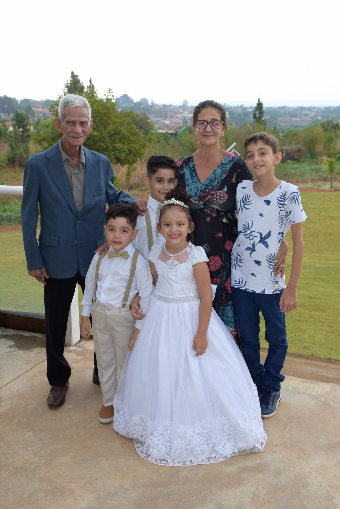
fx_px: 552
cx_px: 170
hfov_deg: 34.2
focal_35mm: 39
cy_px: 254
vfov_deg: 49.6
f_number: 6.3
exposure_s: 1/100
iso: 640
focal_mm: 26
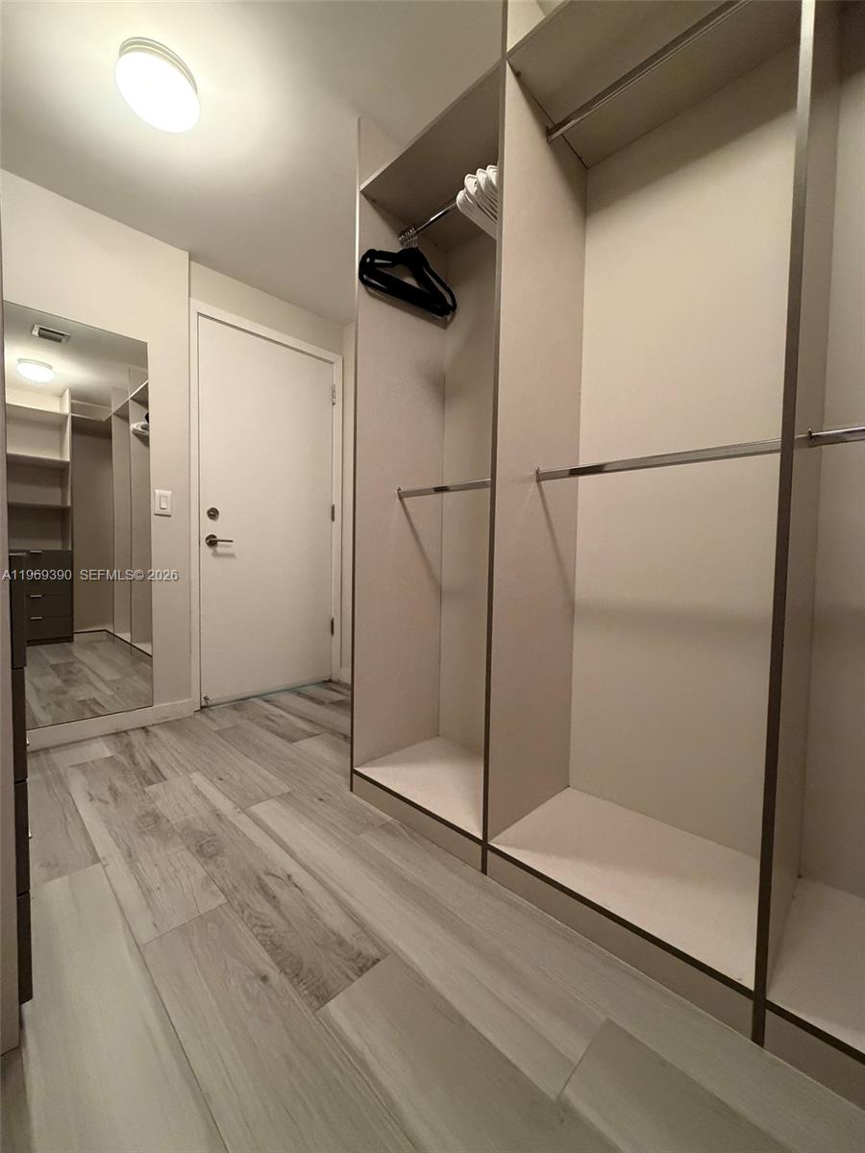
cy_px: 576
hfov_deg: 85.7
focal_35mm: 14
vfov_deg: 102.1
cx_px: 432
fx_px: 466
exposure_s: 1/60
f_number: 2.2
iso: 640
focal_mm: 2.22
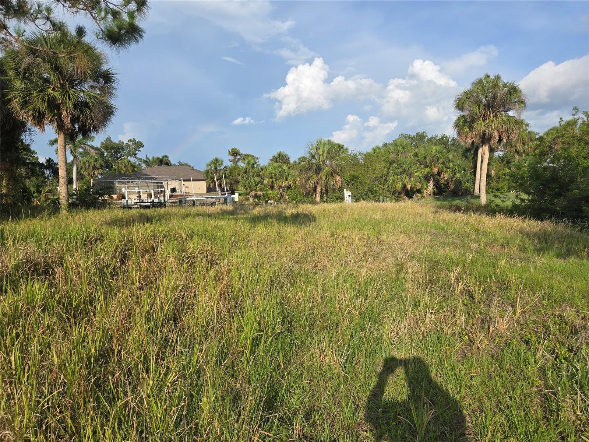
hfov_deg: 73.9
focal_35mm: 23
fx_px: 391
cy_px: 221
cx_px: 294
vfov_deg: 58.9
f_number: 1.8
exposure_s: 1/2921
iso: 40
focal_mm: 5.4
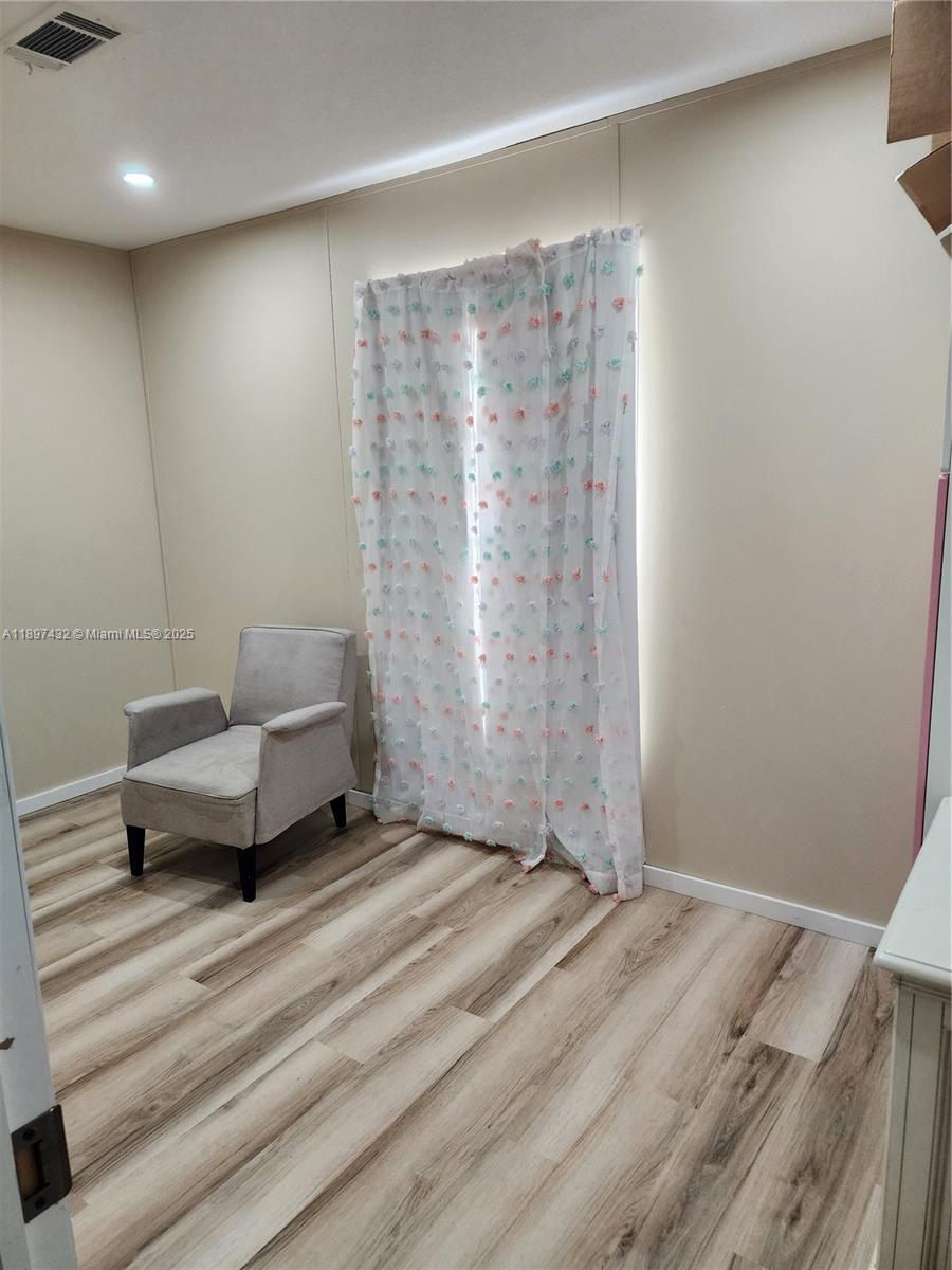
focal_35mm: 23
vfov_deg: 73.9
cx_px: 476
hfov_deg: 58.9
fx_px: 843
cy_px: 635
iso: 400
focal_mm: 6.4
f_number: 1.8
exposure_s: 1/120
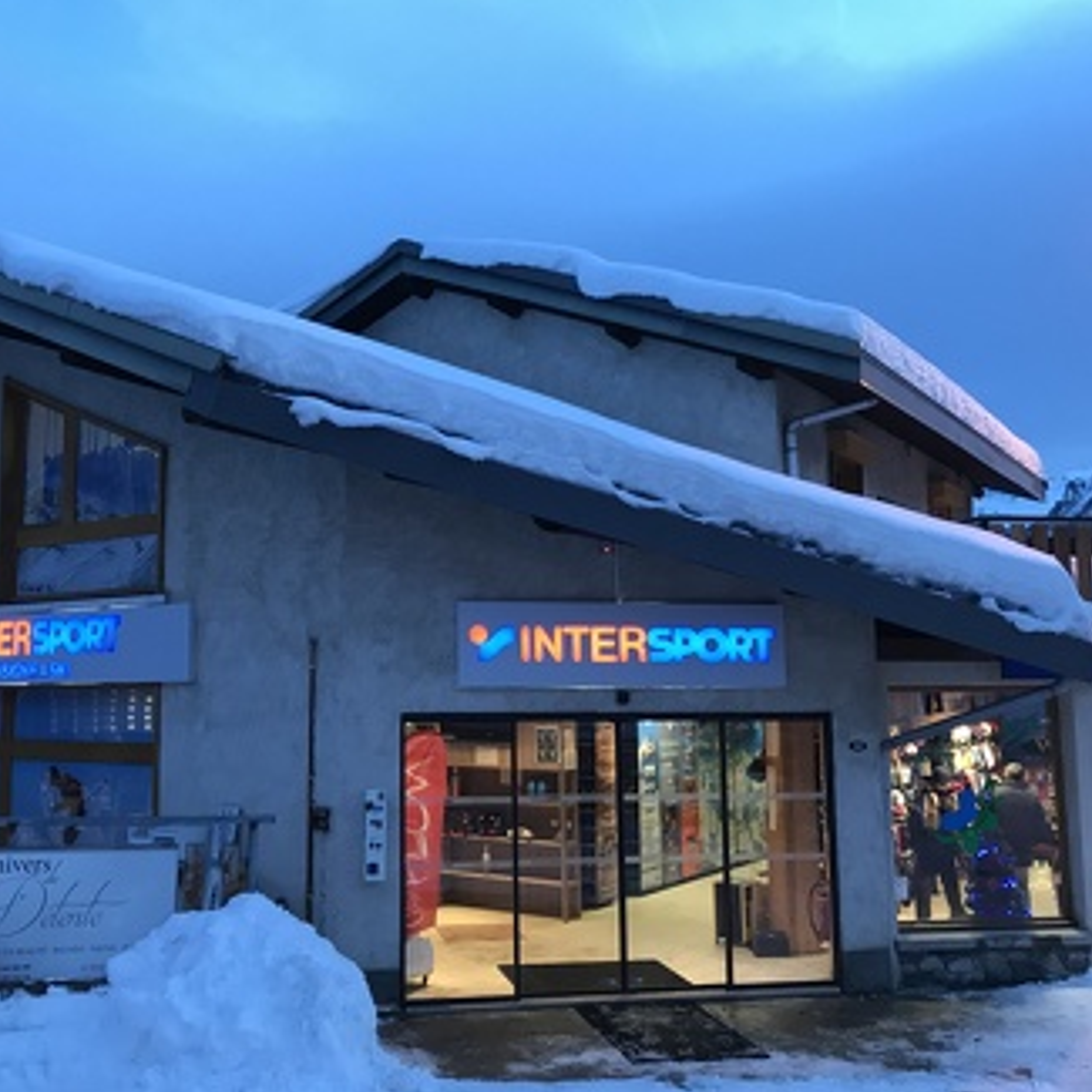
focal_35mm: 34
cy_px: 539
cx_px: 450
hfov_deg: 48.2
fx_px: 1213
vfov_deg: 48.4
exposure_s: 1/17
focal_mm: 3.99
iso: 64
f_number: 1.8
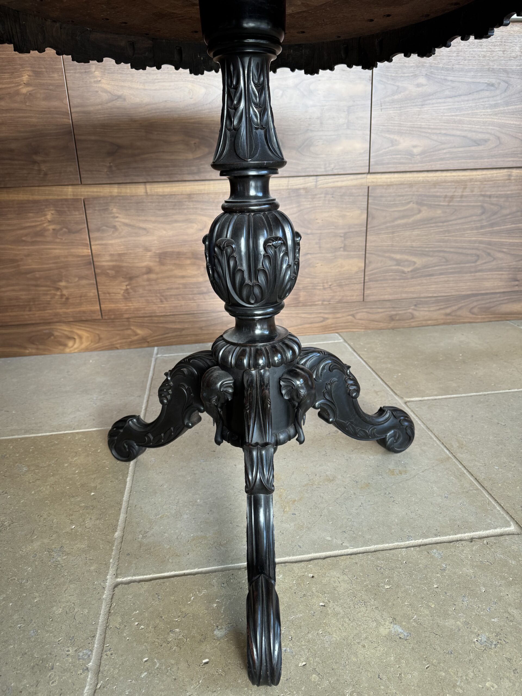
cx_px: 261
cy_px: 348
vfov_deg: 71.6
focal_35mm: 24
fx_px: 483
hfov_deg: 56.8
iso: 160
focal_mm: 6.76
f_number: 1.78
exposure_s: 1/121
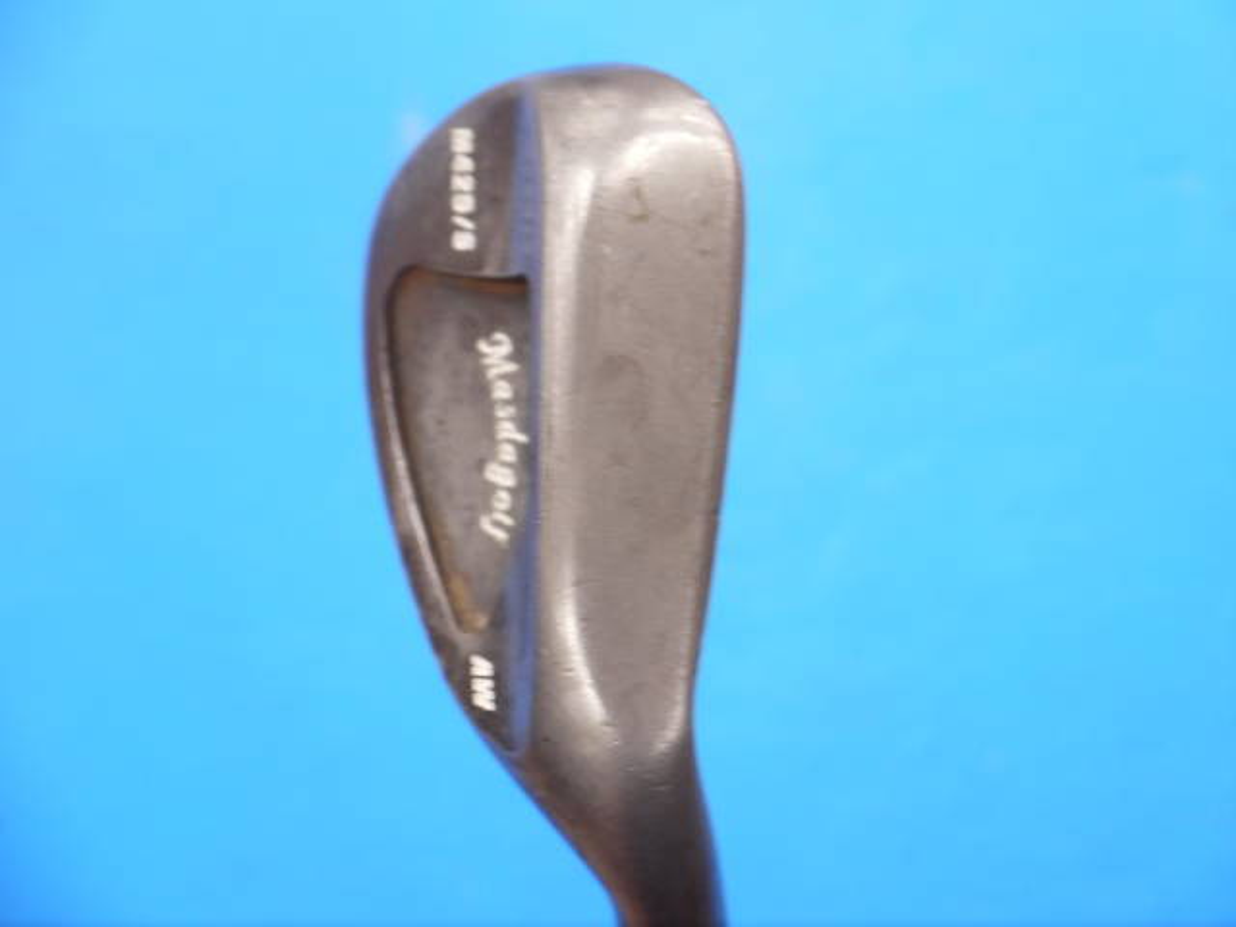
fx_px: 2999
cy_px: 464
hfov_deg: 23.3
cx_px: 618
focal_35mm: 84
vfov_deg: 17.6
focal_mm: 42
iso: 800
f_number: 5.6
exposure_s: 1/80
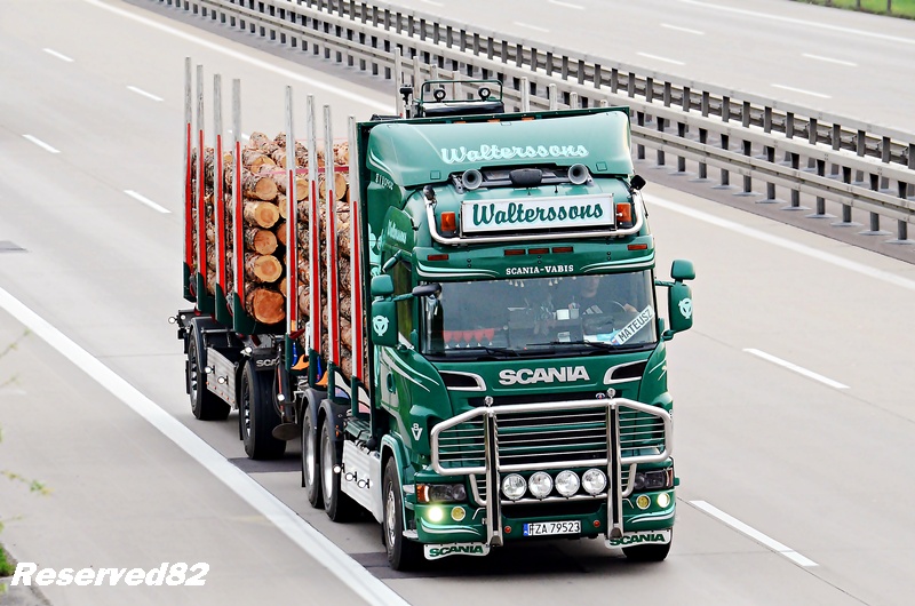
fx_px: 7420
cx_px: 458
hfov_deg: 7.1
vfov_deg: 4.7
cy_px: 303
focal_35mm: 292
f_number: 8
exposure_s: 1/640
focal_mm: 195
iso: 2000
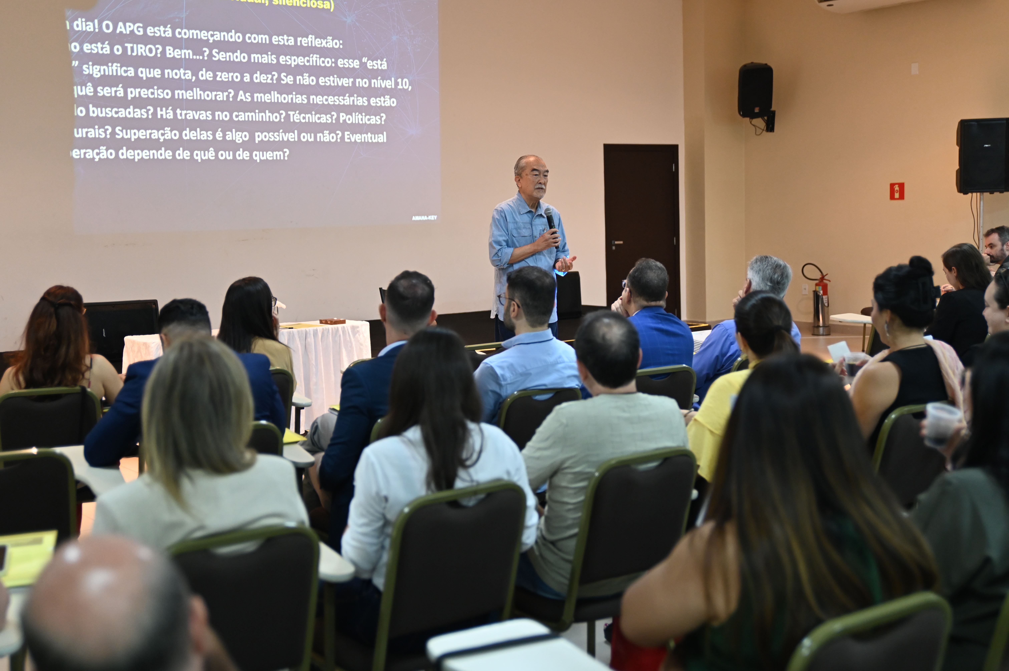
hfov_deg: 42.8
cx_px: 504
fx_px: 1288
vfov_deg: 29.2
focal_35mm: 46
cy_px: 336
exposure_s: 1/125
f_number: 2.8
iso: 2000
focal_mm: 46
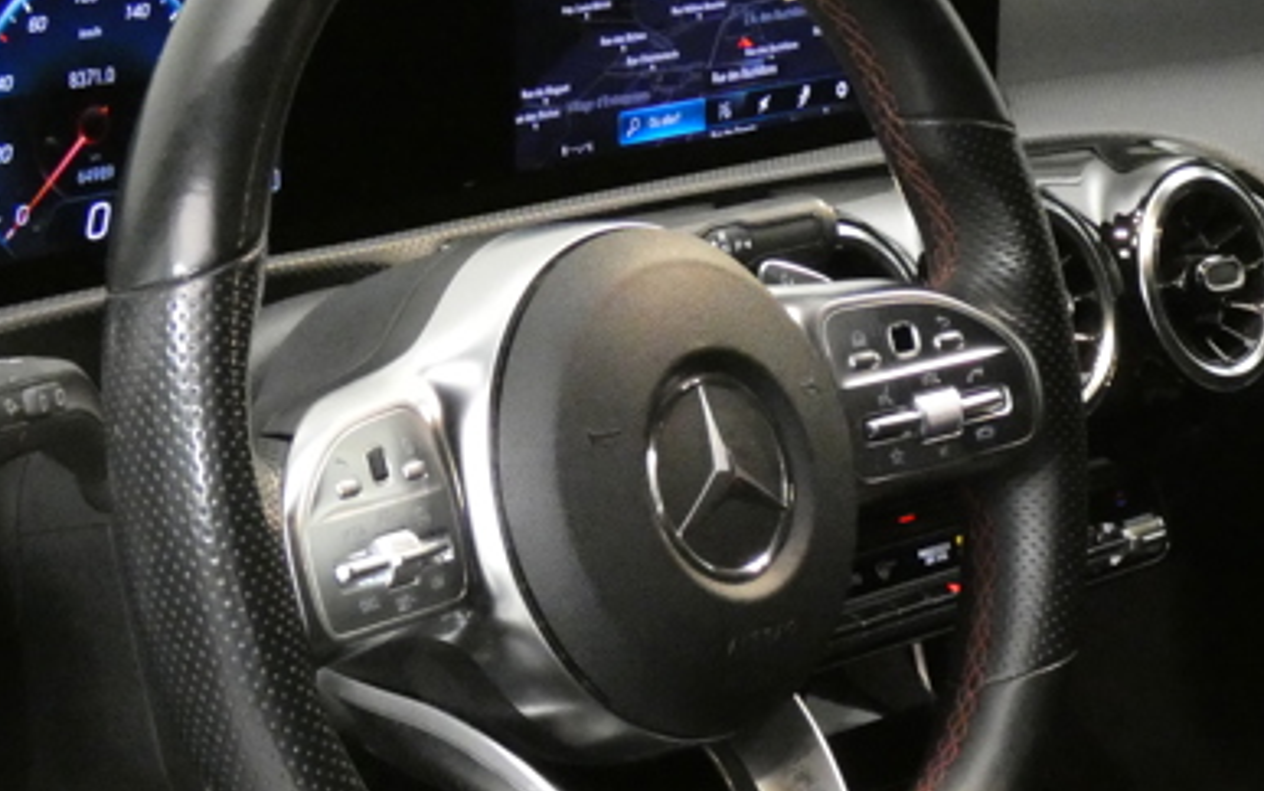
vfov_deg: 11.2
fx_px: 3997
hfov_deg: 17.9
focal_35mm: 116
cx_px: 934
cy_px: 657
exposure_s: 1/15
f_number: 3.9
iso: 1600
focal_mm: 9.5
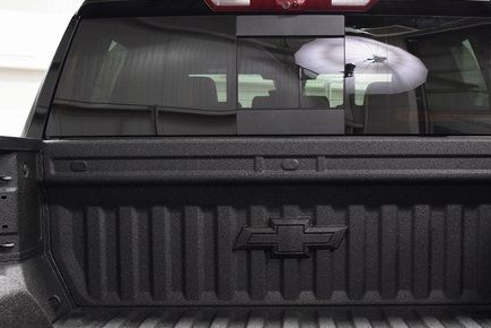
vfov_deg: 25.4
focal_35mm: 53
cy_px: 221
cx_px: 290
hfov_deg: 37.4
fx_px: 723
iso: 1600
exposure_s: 1/60
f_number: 3.2
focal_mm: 24
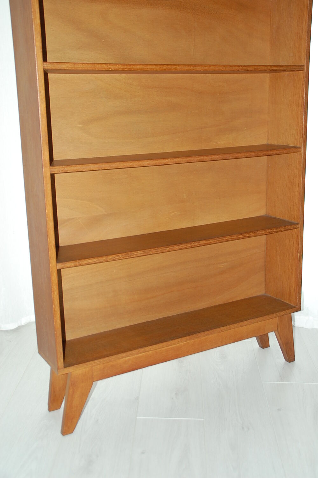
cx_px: 159
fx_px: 557
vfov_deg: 46.4
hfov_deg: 31.8
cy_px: 239
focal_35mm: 42
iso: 400
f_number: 4
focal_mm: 28
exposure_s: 1/60
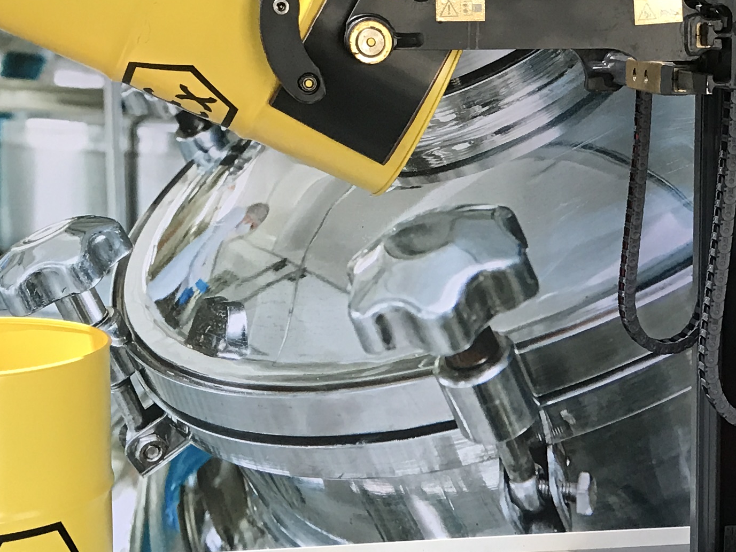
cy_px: 255
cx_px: 551
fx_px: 1744
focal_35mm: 82
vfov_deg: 18.0
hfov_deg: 23.6
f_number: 1.8
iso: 20
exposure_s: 1/40
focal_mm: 3.99
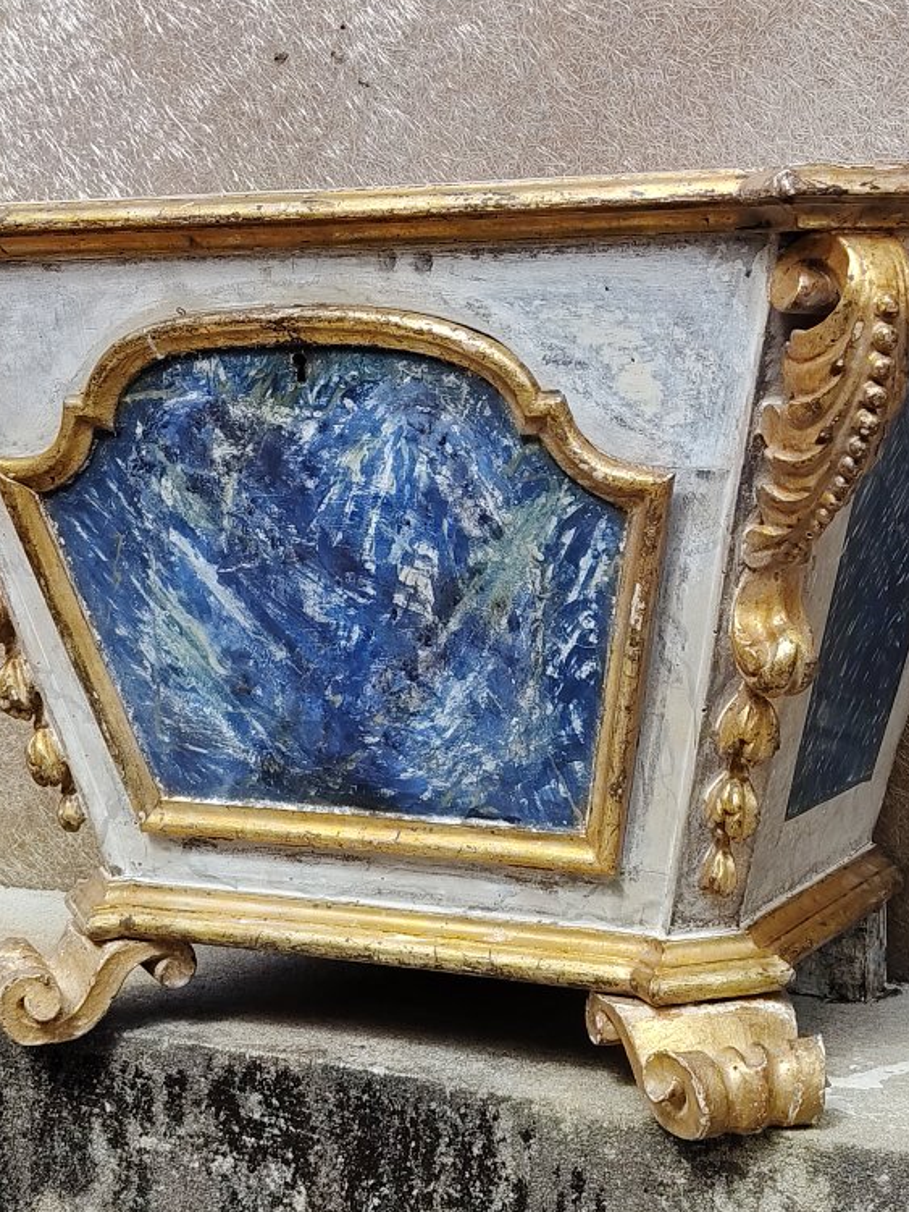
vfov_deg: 30.0
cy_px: 389
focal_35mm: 64
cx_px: 481
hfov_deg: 22.9
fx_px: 2240
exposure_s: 1/405
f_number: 1.75
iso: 100
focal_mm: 5.25
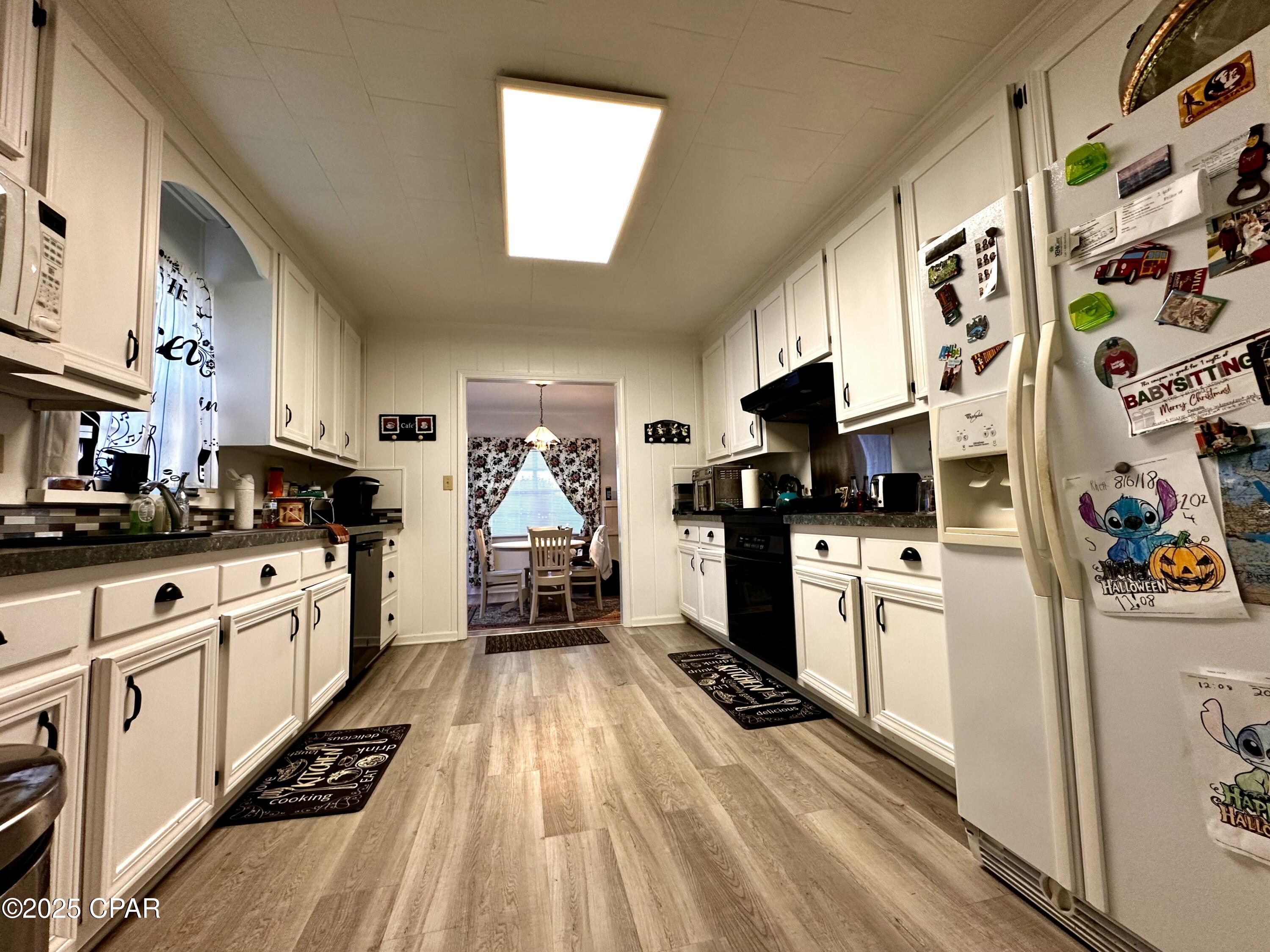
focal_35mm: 14
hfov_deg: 102.1
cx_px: 635
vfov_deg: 85.7
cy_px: 476
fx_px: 514
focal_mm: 2.22
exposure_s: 1/60
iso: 200
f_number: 2.2
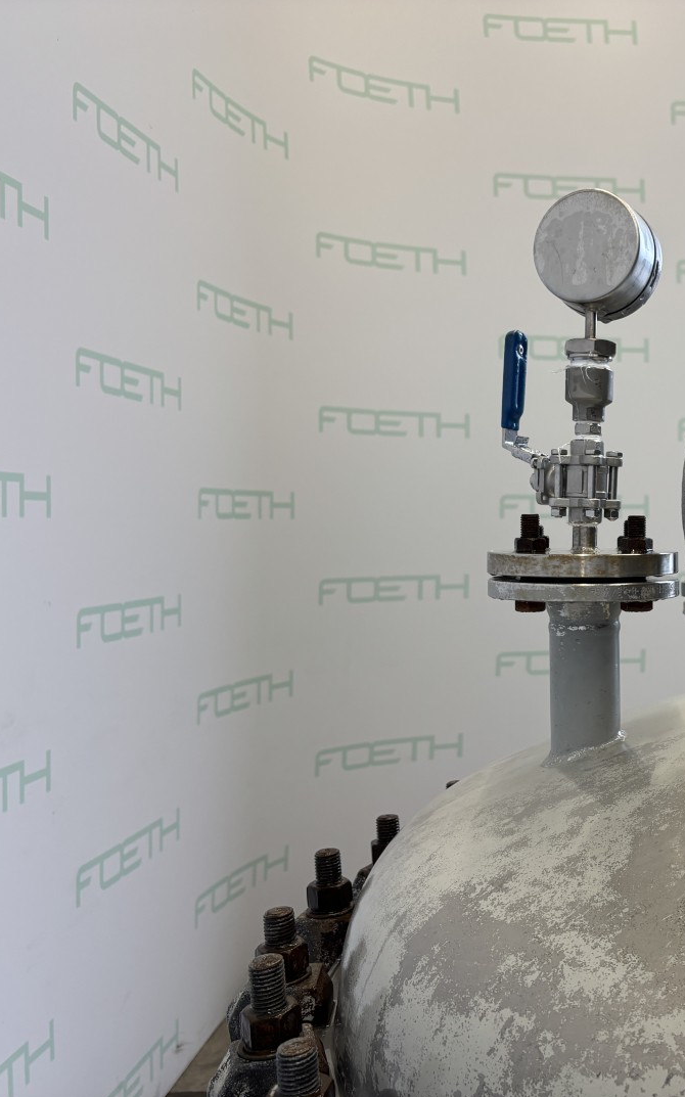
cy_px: 550
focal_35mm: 37
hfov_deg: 32.1
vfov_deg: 52.8
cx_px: 658
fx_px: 1106
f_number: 1.6
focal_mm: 5.96
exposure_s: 1/121
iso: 64
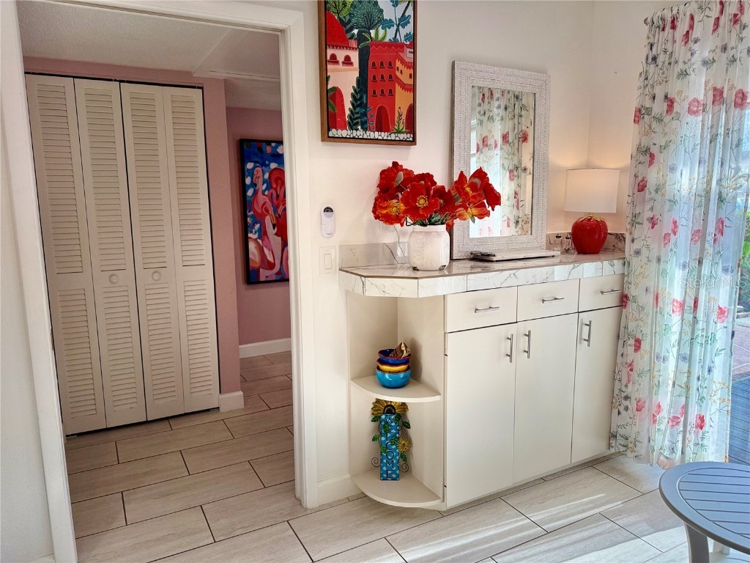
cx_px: 375
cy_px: 282
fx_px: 520
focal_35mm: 24
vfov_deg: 56.8
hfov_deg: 71.6
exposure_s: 1/575
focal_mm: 6.76
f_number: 1.78
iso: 100
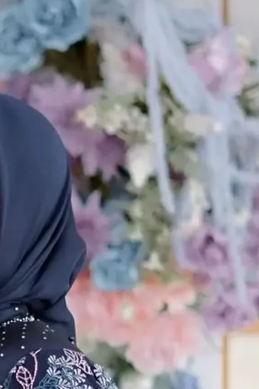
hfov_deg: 4.5
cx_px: -353
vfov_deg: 6.8
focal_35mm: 299
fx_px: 3229
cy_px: 563
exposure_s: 1/160
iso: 250
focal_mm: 50
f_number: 1.8
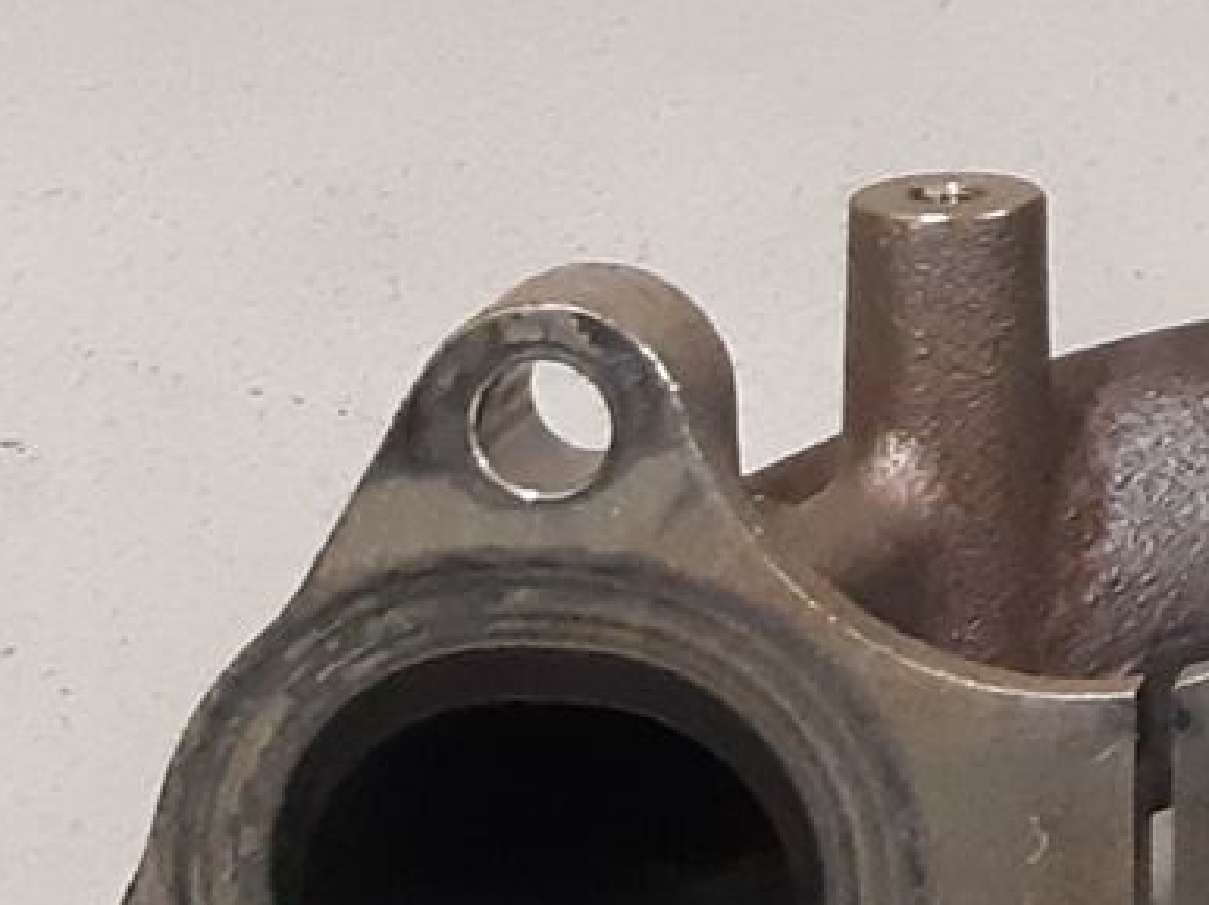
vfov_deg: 10.4
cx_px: 2368
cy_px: -410
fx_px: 4817
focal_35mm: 138
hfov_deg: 12.7
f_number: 1.7
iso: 320
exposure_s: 1/50
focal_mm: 3.93
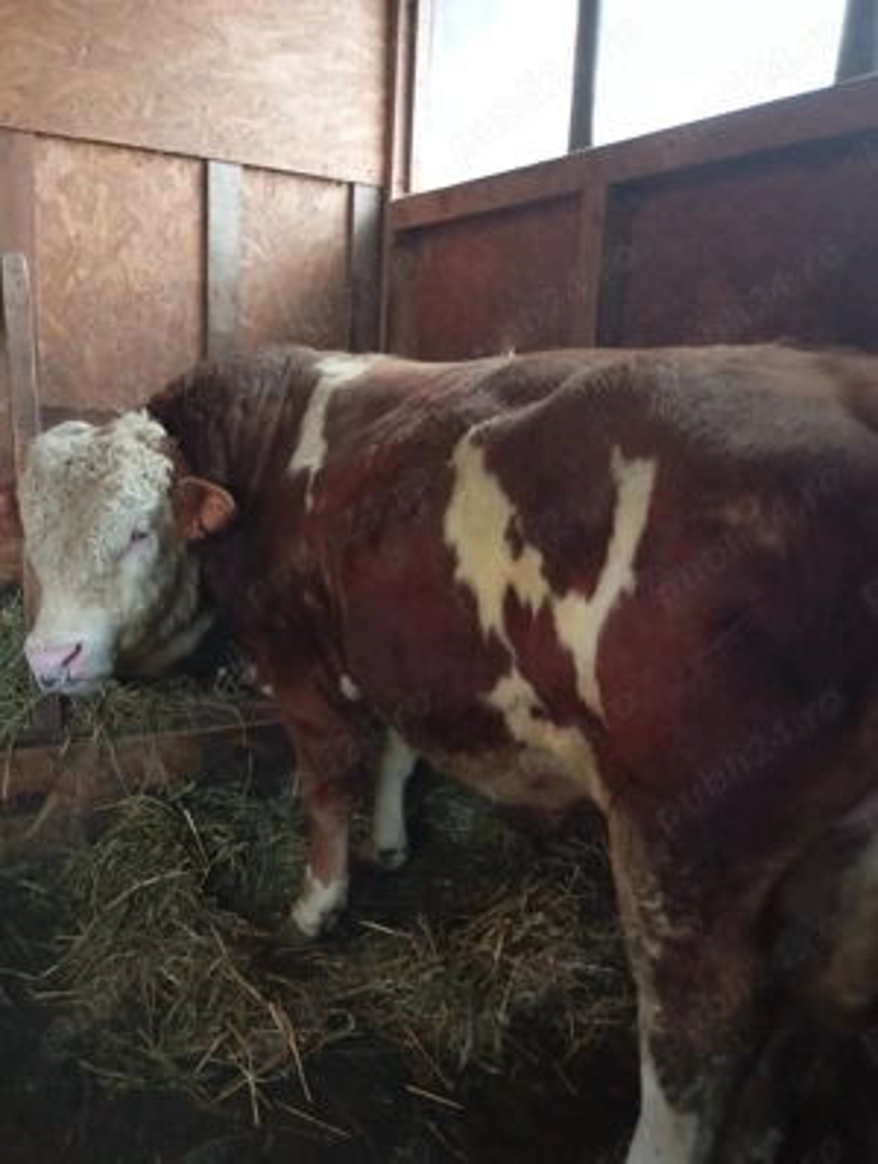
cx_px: 439
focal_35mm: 28
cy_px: 582
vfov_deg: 63.4
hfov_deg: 49.9
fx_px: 944
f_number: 1.8
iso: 4085
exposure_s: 1/20
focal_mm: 4.22
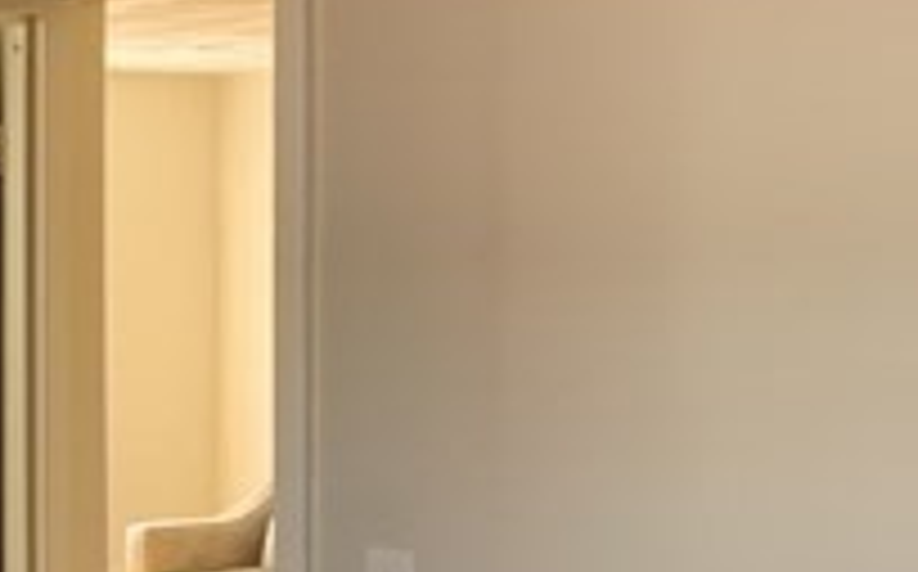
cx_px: -306
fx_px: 2599
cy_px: 441
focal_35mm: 104
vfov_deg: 12.5
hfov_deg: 18.5
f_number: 1.8
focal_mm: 4.25
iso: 100
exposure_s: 1/121
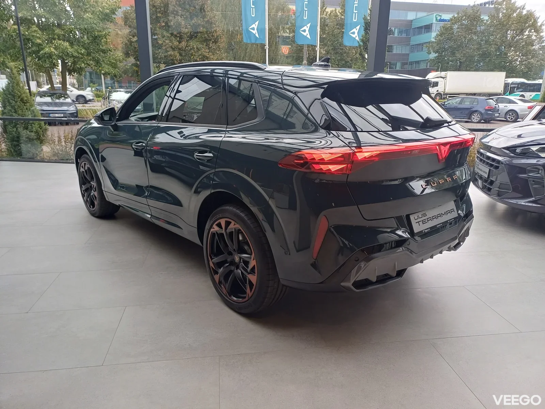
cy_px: 204
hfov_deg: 69.4
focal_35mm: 25
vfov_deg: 54.9
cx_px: 272
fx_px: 394
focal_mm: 4.65
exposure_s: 1/100
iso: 64
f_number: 1.8
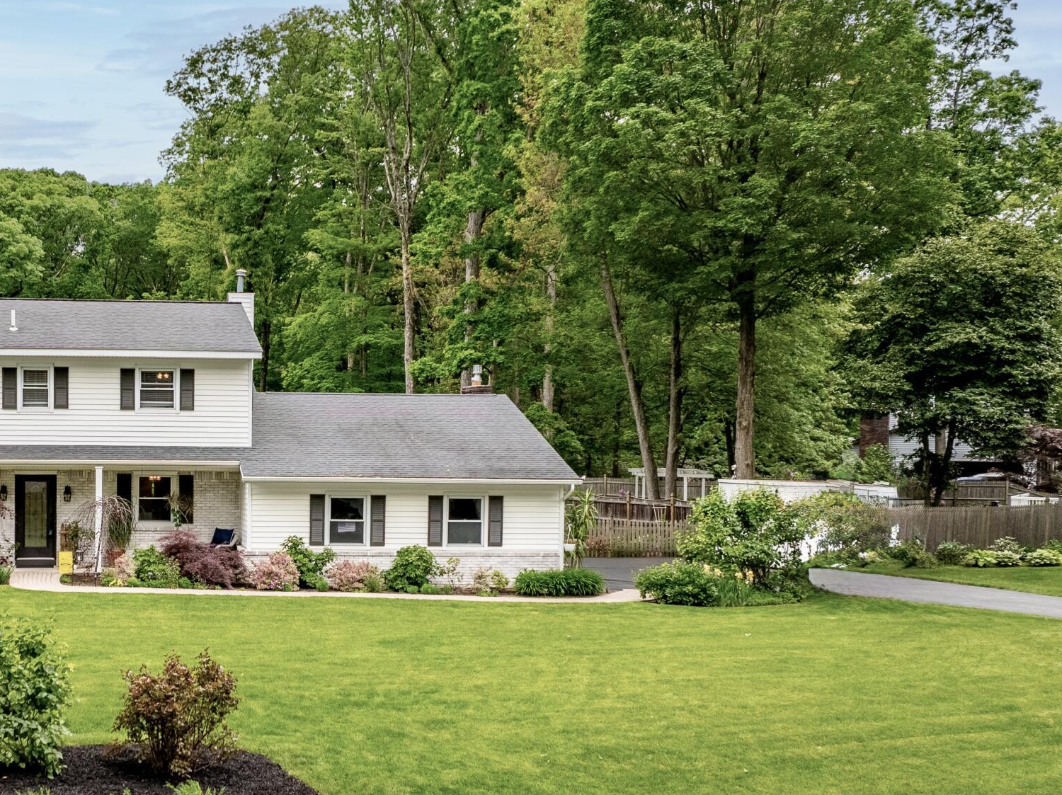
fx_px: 1472
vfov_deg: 30.0
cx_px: 183
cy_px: 548
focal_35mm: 48
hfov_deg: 37.9
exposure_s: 1/1250
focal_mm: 12.29
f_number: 2.8
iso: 310
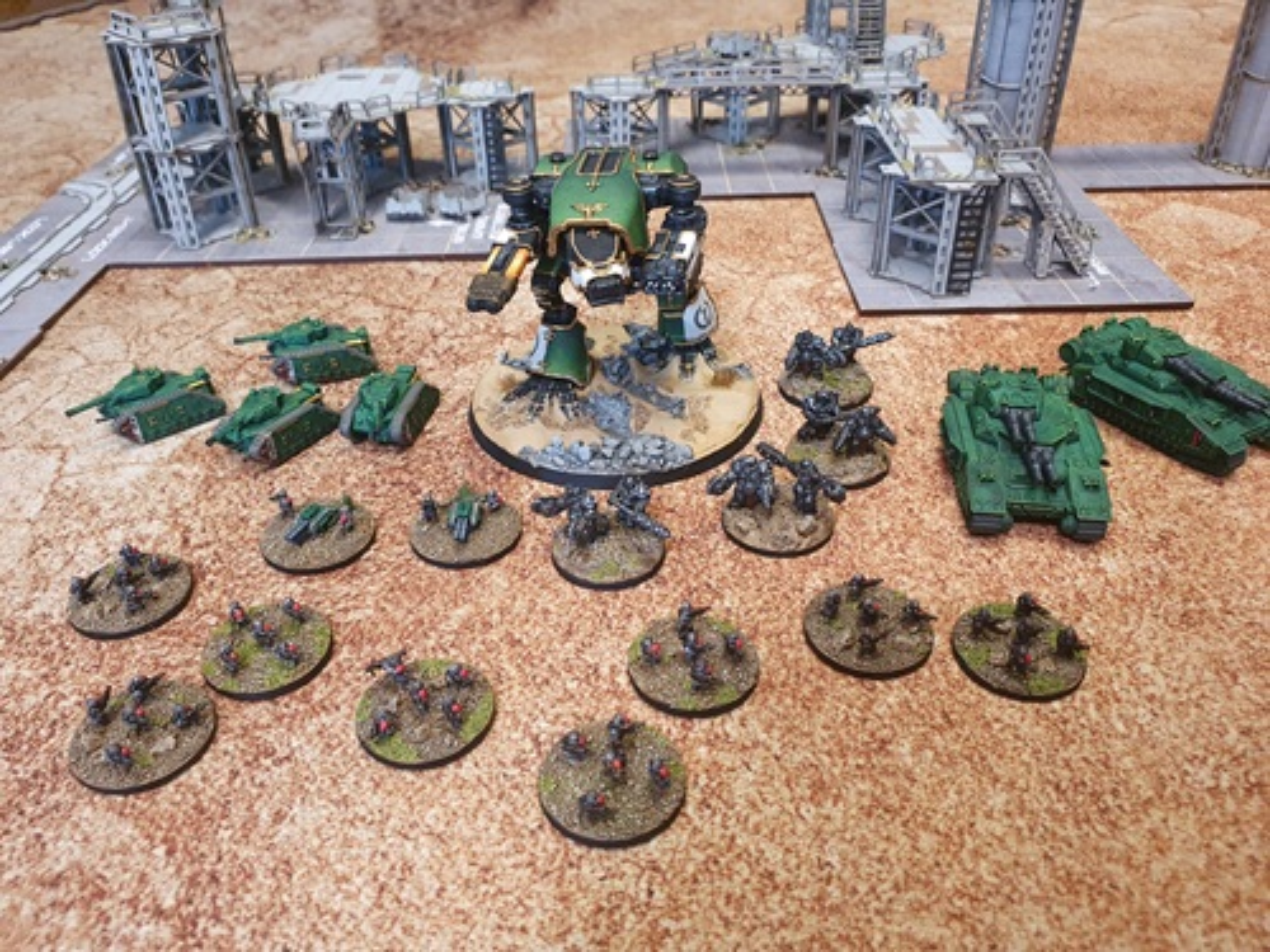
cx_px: 635
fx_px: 954
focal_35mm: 26
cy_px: 476
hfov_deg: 67.3
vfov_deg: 53.1
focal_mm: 4.32
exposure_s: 1/50
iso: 200
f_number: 2.4
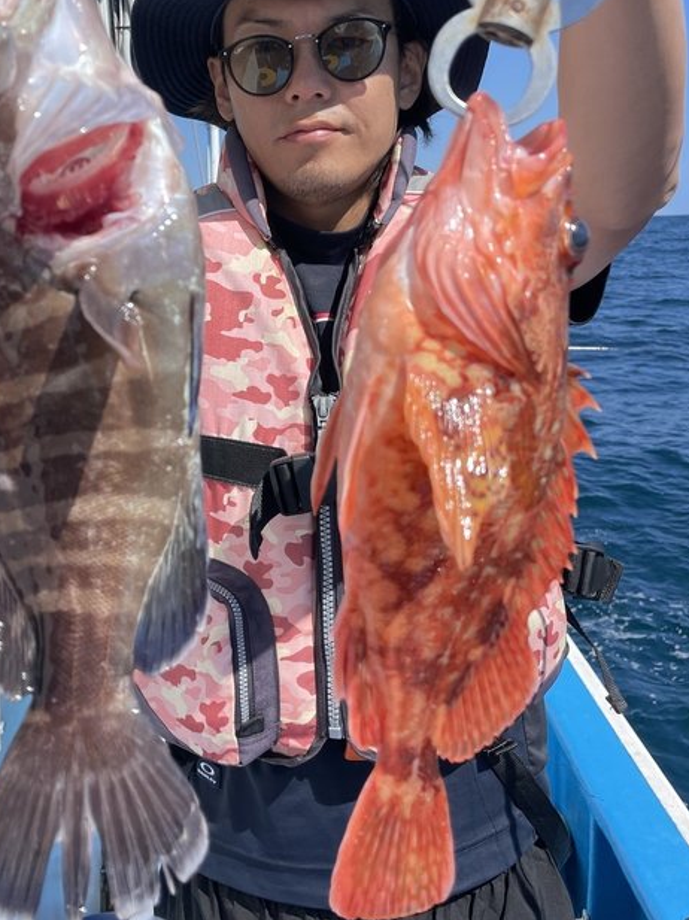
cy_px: 343
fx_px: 956
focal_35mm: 36
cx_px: 246
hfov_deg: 39.3
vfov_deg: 50.8
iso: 32
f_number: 1.6
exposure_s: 1/2618
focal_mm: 4.2
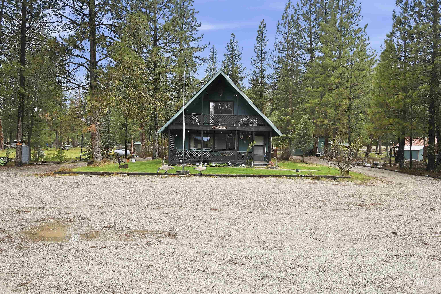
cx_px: 220
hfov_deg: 93.3
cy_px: 147
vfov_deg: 70.4
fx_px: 208
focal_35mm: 17
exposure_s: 1/125
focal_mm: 11.5
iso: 400
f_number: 5.6
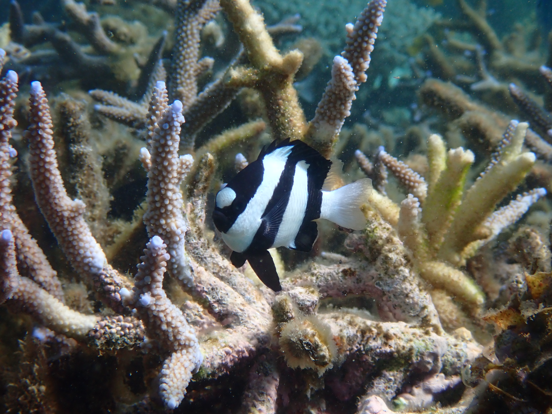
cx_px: 276
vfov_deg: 14.8
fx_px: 1595
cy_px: 207
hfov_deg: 19.6
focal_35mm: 100
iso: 200
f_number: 6.3
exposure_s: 1/320
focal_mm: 18
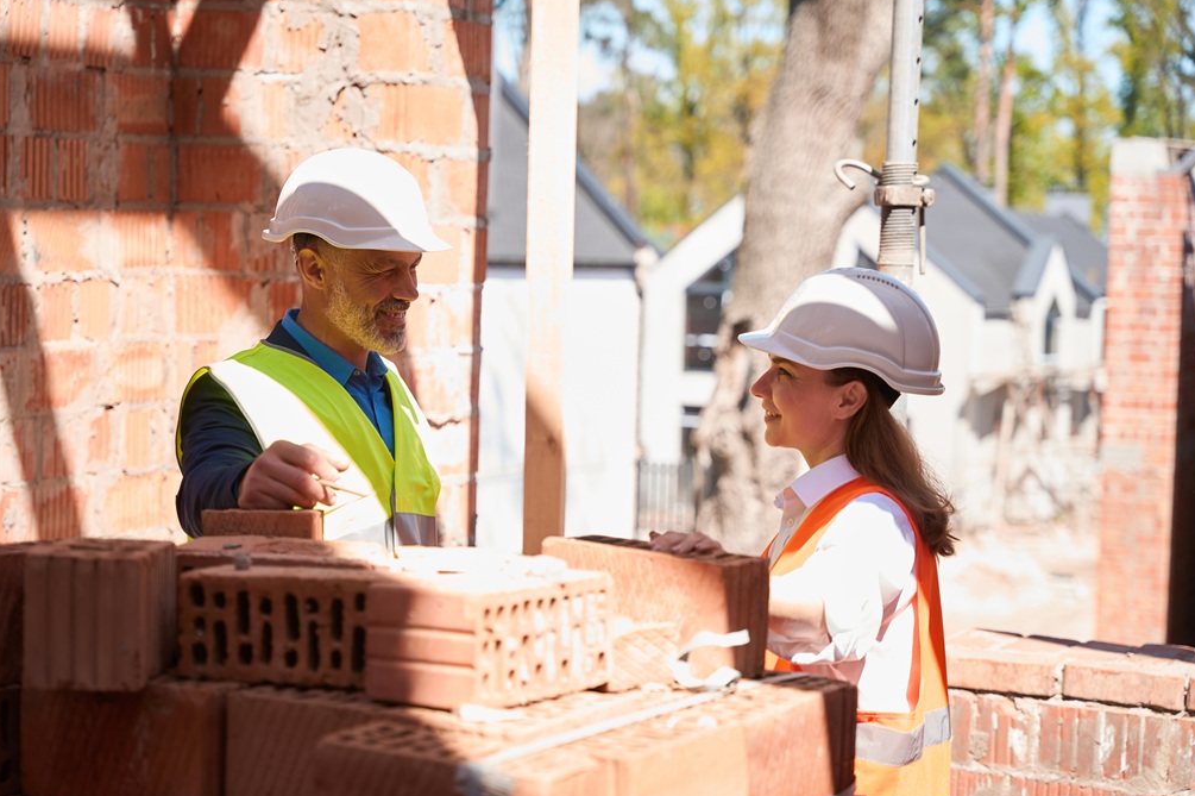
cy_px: 400
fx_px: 2343
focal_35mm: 71
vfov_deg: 19.3
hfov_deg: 28.6
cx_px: 580
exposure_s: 1/320
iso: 80
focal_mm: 67.6
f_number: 3.2
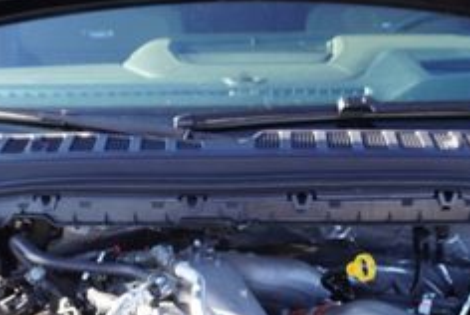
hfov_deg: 30.9
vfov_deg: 19.5
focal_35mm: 65
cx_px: 245
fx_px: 850
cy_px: 399
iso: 100
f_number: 4.5
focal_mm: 16
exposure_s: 1/80
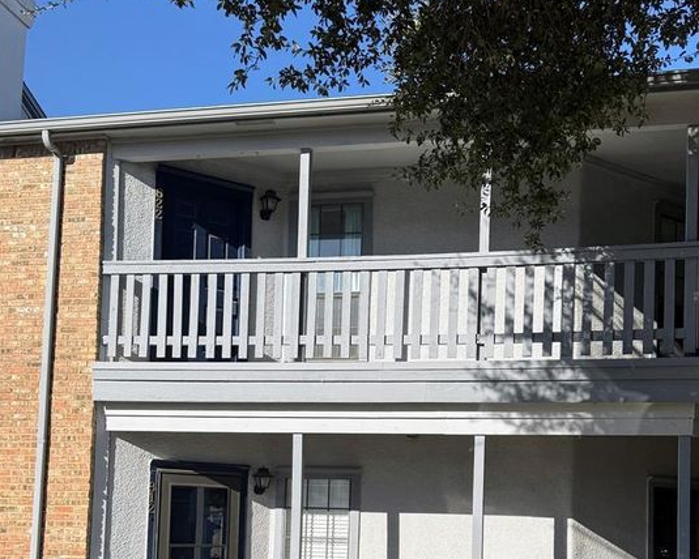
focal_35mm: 26
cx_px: 375
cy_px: 284
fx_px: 538
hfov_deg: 65.9
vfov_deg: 54.9
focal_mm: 6.76
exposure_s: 1/4405
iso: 80
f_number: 1.78
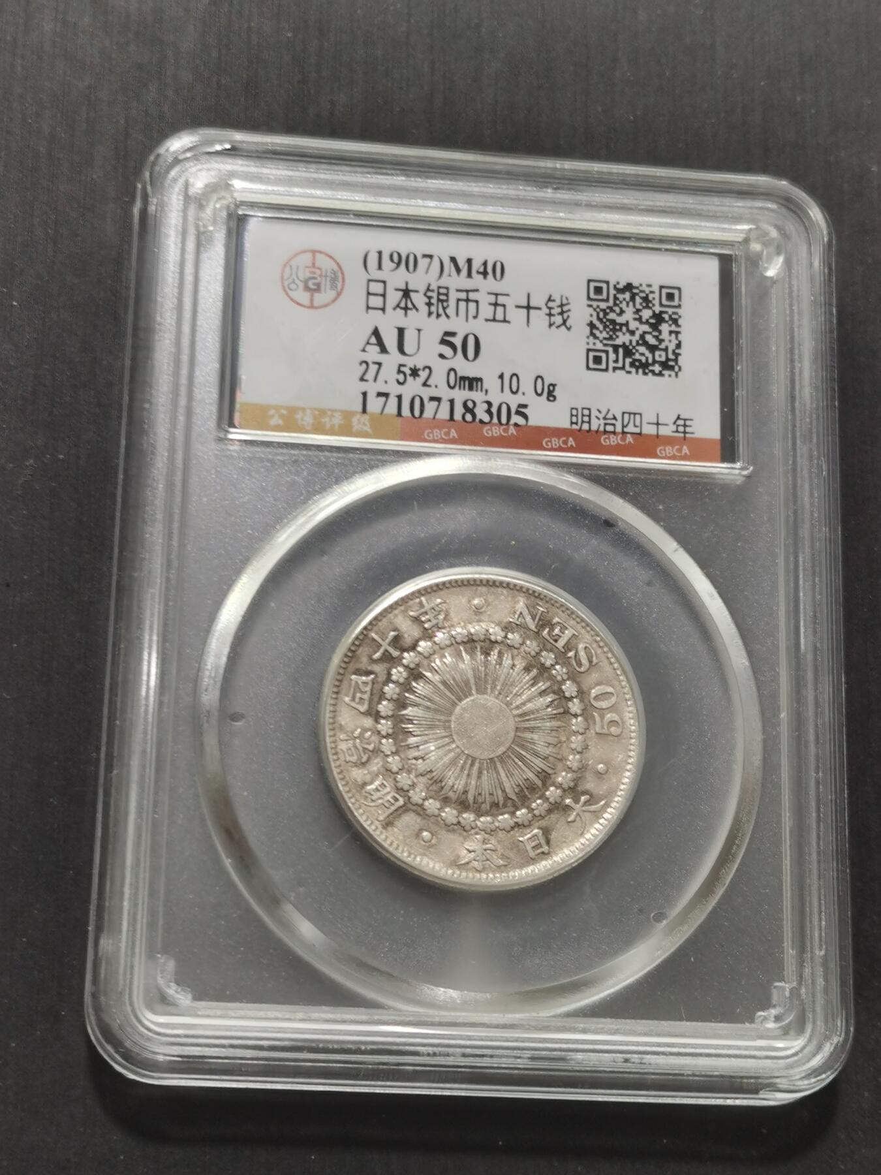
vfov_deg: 27.8
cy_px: 588
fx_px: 2375
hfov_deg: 21.0
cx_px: 440
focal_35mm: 70
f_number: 1.8
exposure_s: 1/100
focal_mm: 5.58
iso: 80
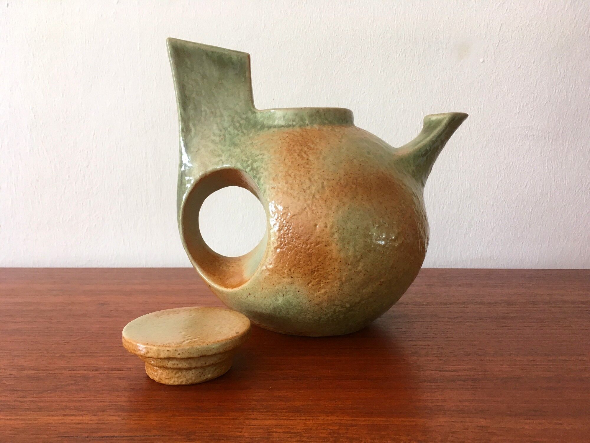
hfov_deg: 61.7
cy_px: 222
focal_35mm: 29
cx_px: 295
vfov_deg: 48.2
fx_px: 494
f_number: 2.2
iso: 40
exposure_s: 1/33
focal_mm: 4.15
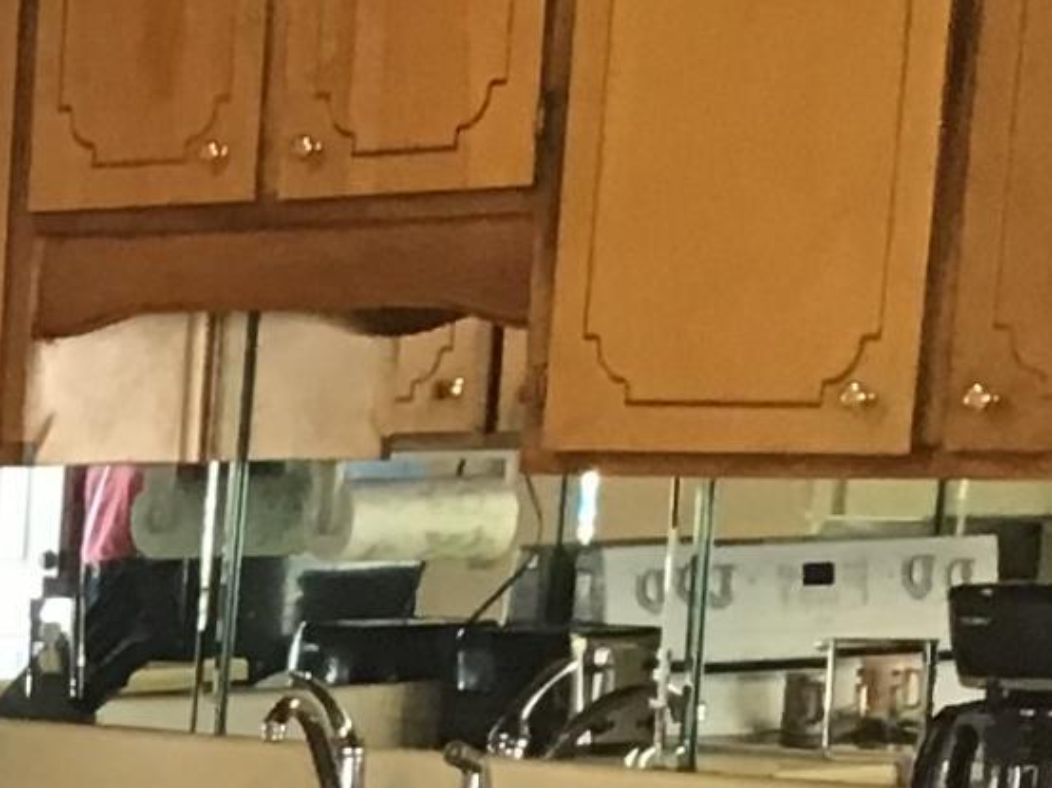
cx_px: -1268
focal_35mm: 168
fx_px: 5103
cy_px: 1527
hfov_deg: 10.5
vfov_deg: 8.4
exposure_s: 1/30
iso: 64
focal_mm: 3.3
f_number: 2.4
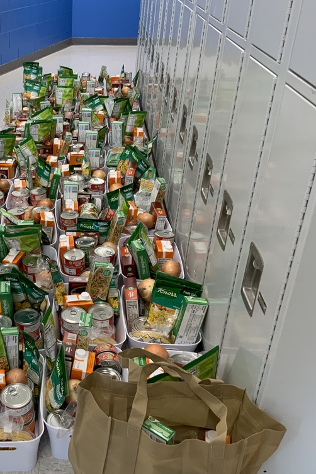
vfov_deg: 47.4
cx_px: 40
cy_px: 239
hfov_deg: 31.3
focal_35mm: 41
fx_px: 540
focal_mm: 3
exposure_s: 1/60
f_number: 1.8
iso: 50
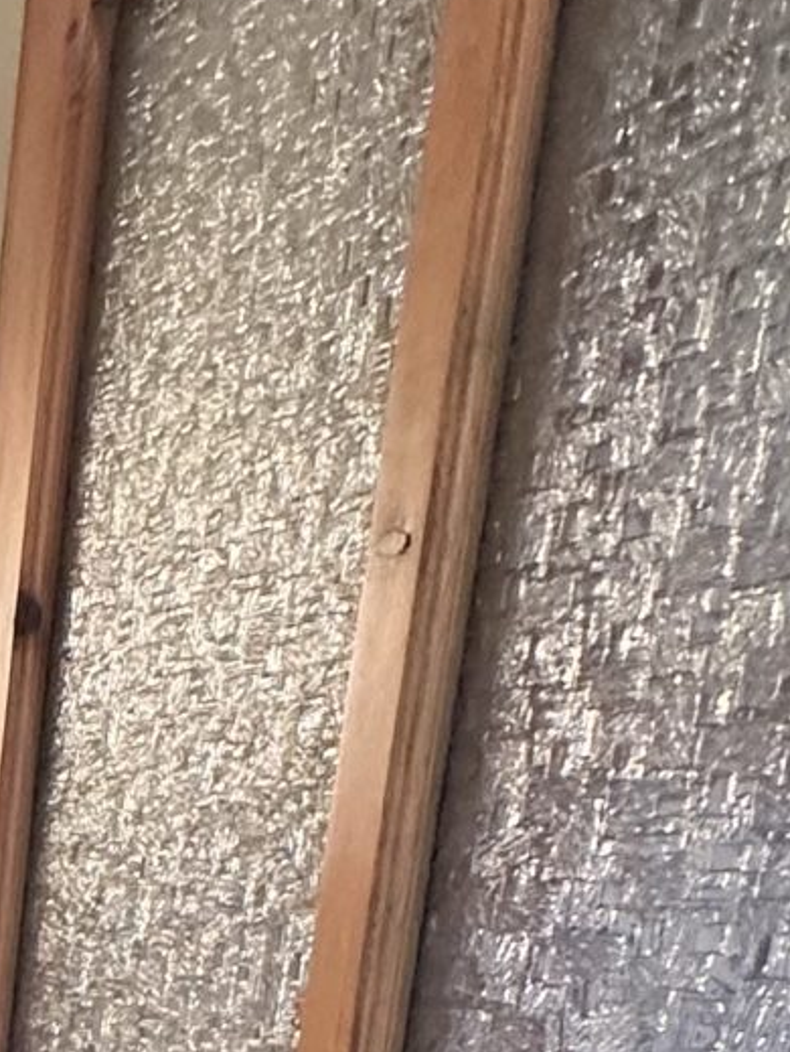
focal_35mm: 69
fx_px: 2097
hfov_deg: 17.8
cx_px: -569
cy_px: 1526
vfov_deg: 23.3
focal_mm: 2.22
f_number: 2.2
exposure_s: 1/50
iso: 400
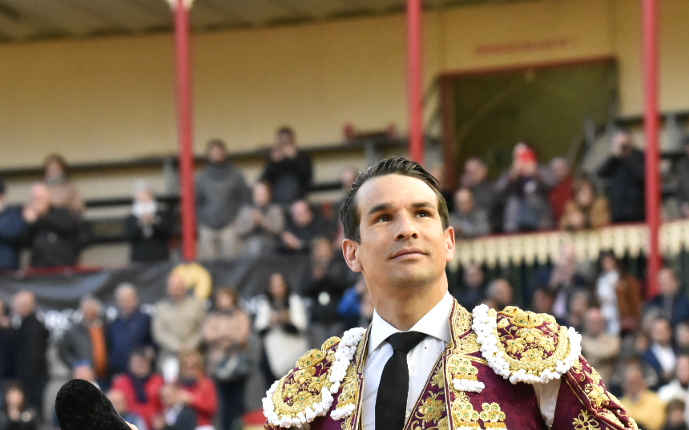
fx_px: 5407
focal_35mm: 288
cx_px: 417
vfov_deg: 4.6
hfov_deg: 7.3
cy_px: 414
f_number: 8
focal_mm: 150
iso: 6400
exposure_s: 1/640
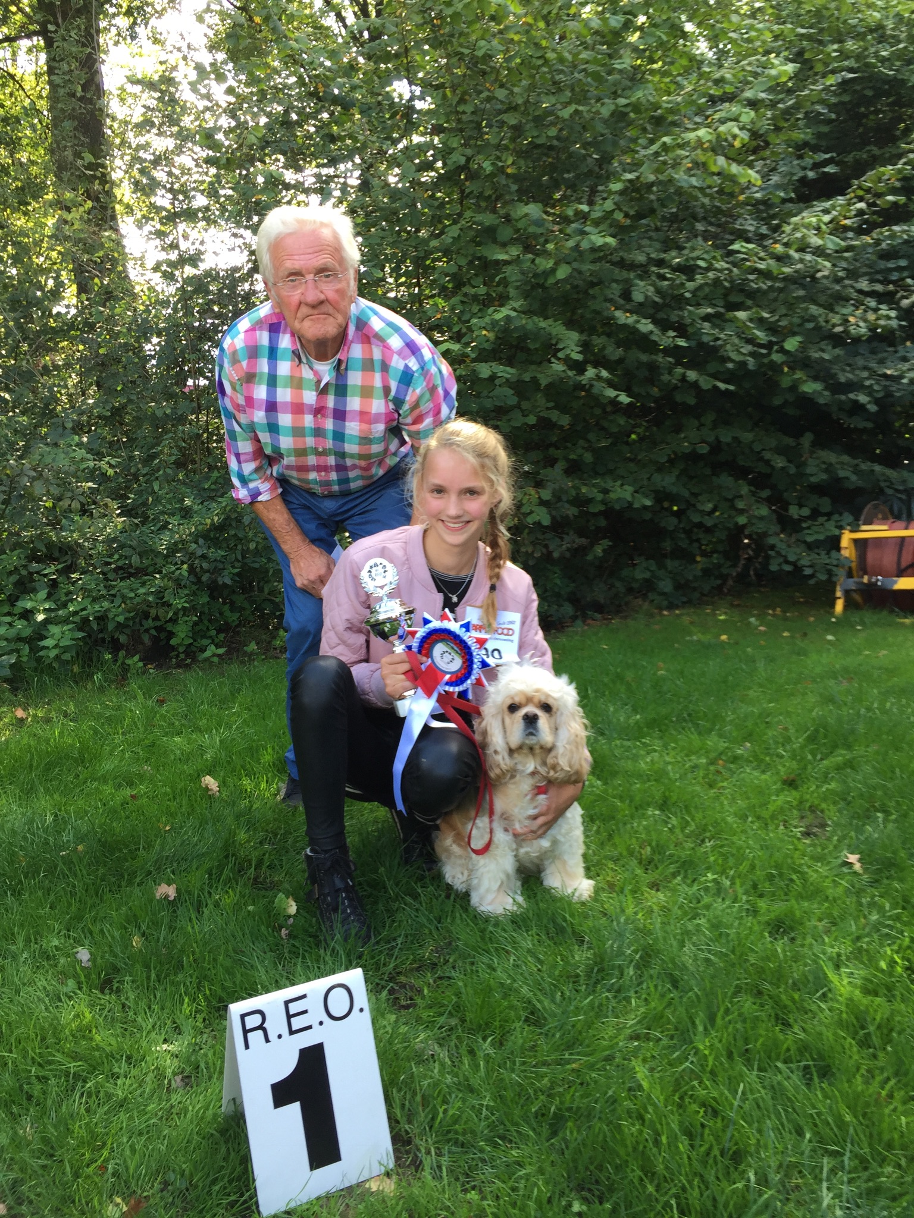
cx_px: 457
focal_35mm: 29
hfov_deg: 48.2
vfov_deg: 61.7
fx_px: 1021
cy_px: 609
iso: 32
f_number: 2.2
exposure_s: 1/133
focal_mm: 4.15
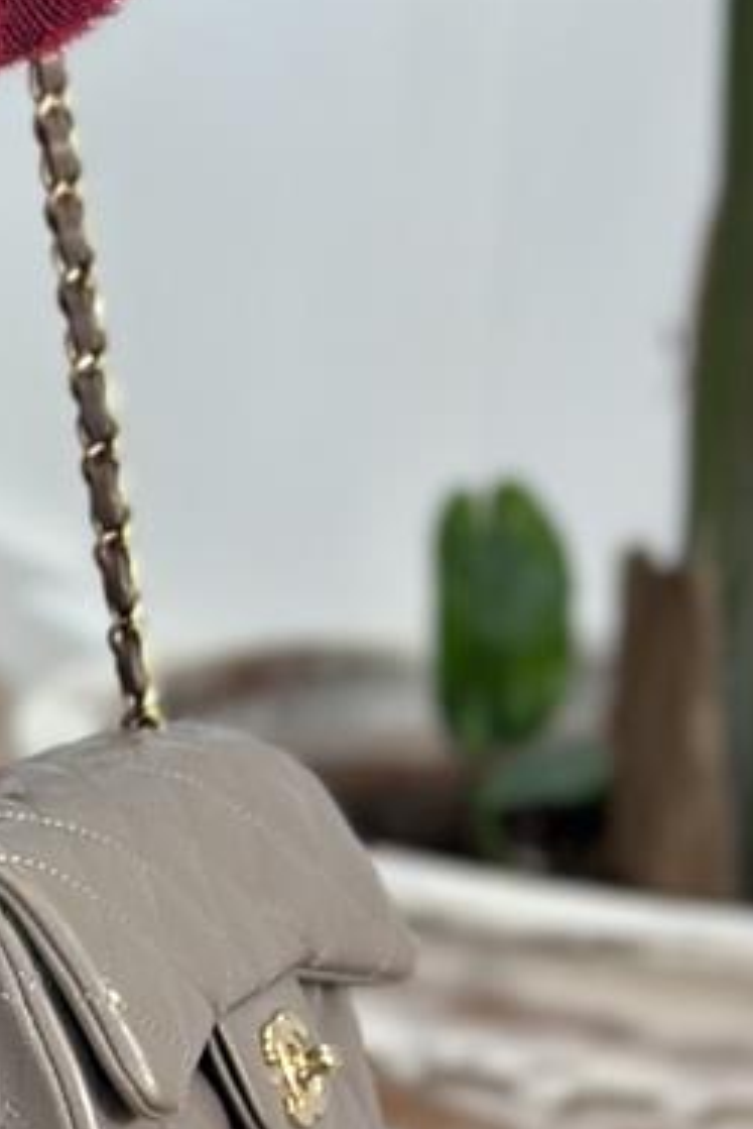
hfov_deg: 6.2
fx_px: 6708
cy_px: 221
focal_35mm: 214
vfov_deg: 9.6
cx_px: -1007
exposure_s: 1/50
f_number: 1.78
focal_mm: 6.86
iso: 100
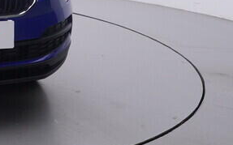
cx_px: -163
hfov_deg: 19.9
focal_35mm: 82
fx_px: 519
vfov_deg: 15.3
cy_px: -32
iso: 200
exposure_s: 1/80
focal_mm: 15
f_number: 5
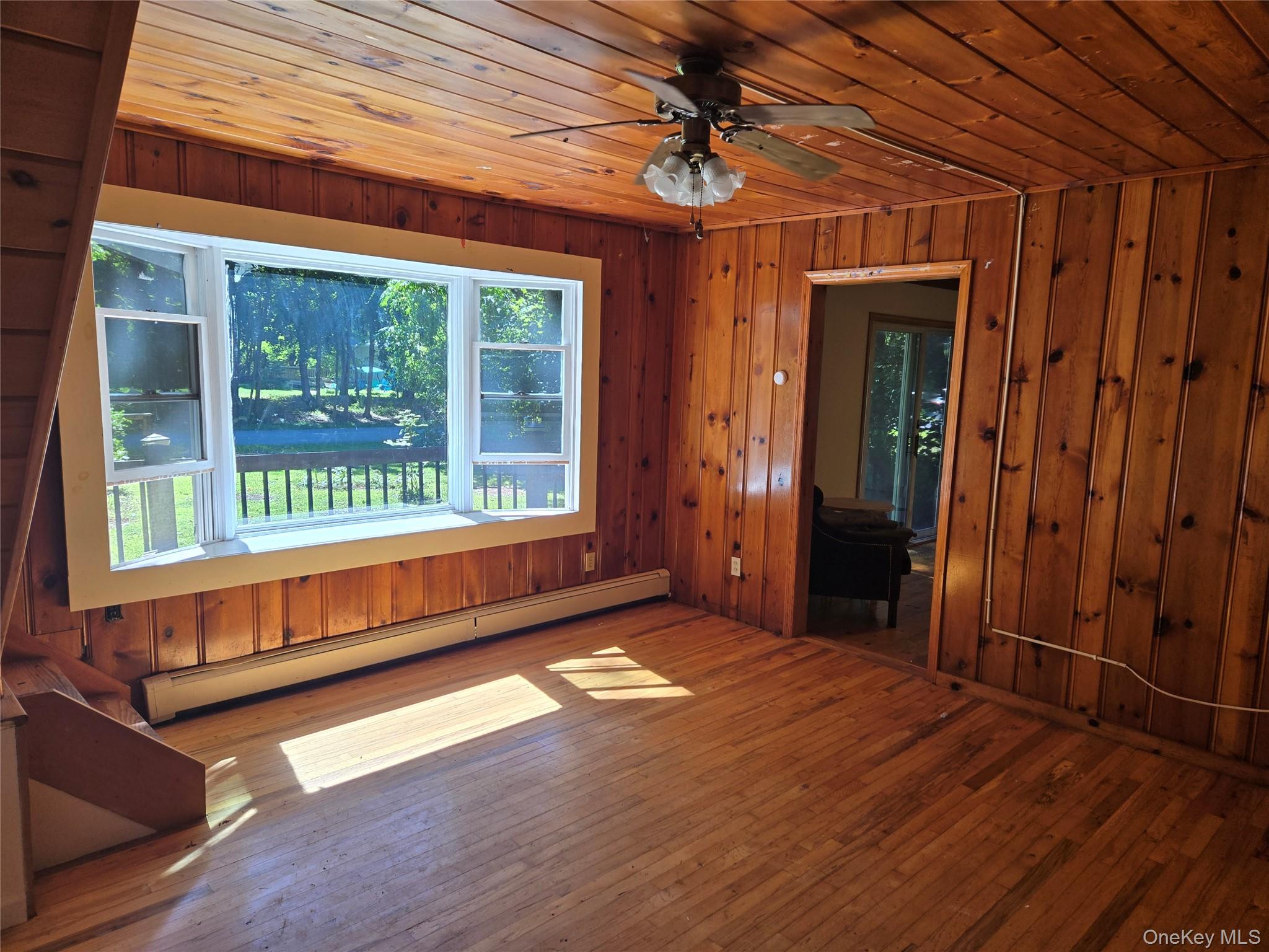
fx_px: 843
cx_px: 634
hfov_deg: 73.9
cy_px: 476
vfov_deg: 58.9
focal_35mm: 23
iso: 64
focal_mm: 5.4
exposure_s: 1/180
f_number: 1.8
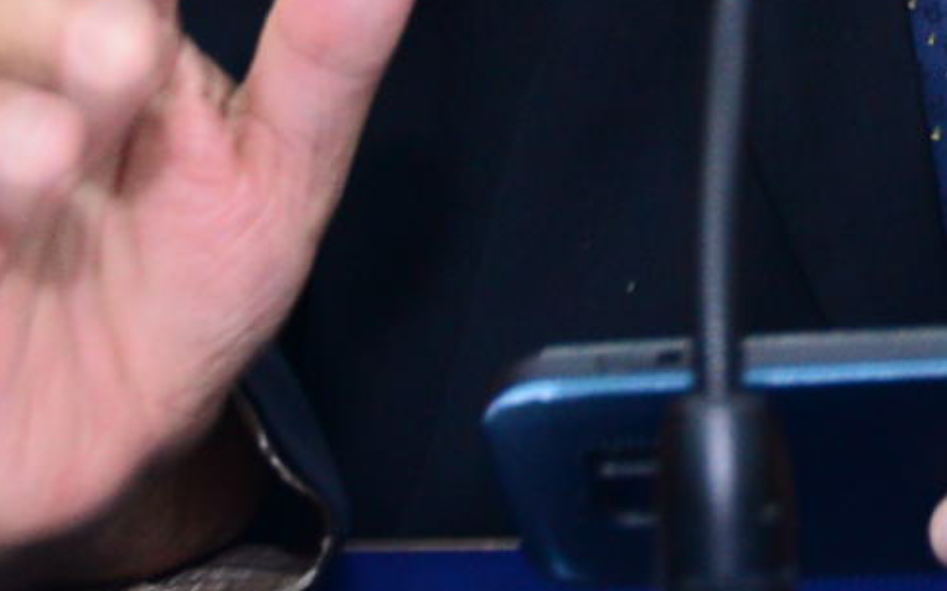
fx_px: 5651
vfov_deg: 5.9
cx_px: 1104
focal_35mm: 219
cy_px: -469
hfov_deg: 9.5
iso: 1600
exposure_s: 1/60
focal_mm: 35
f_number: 4.5
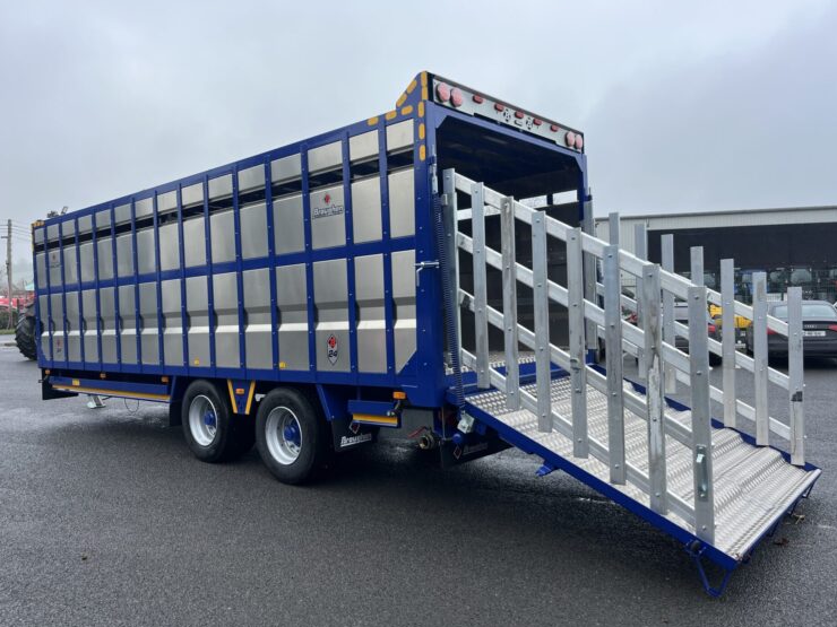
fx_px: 653
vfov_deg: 51.4
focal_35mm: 27
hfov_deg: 65.3
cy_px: 316
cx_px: 407
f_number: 1.6
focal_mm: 5.1
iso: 50
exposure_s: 1/122
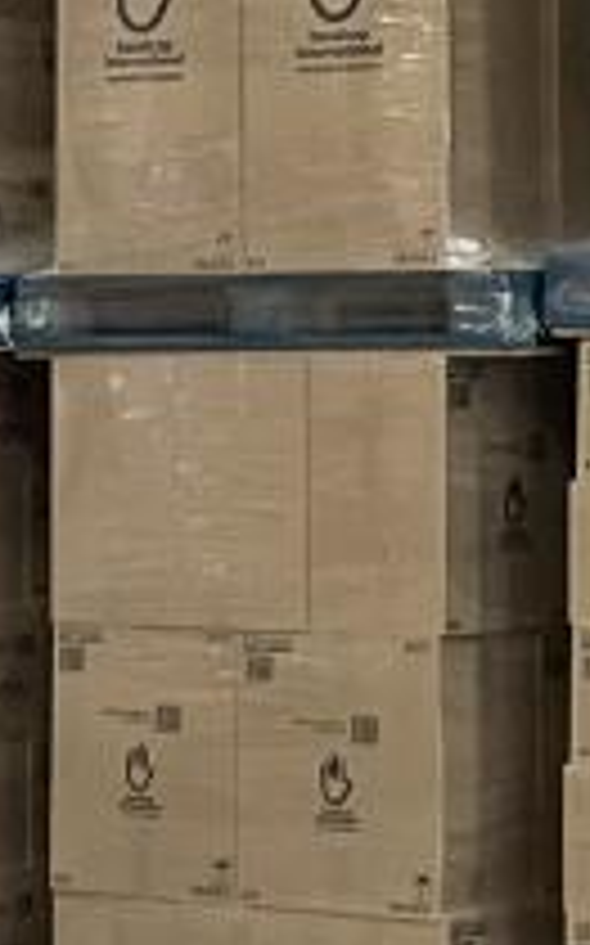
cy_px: -14
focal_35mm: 168
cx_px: 491
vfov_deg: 12.3
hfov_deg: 7.8
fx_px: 4328
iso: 100
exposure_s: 1/50
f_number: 1.6
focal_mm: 4.2
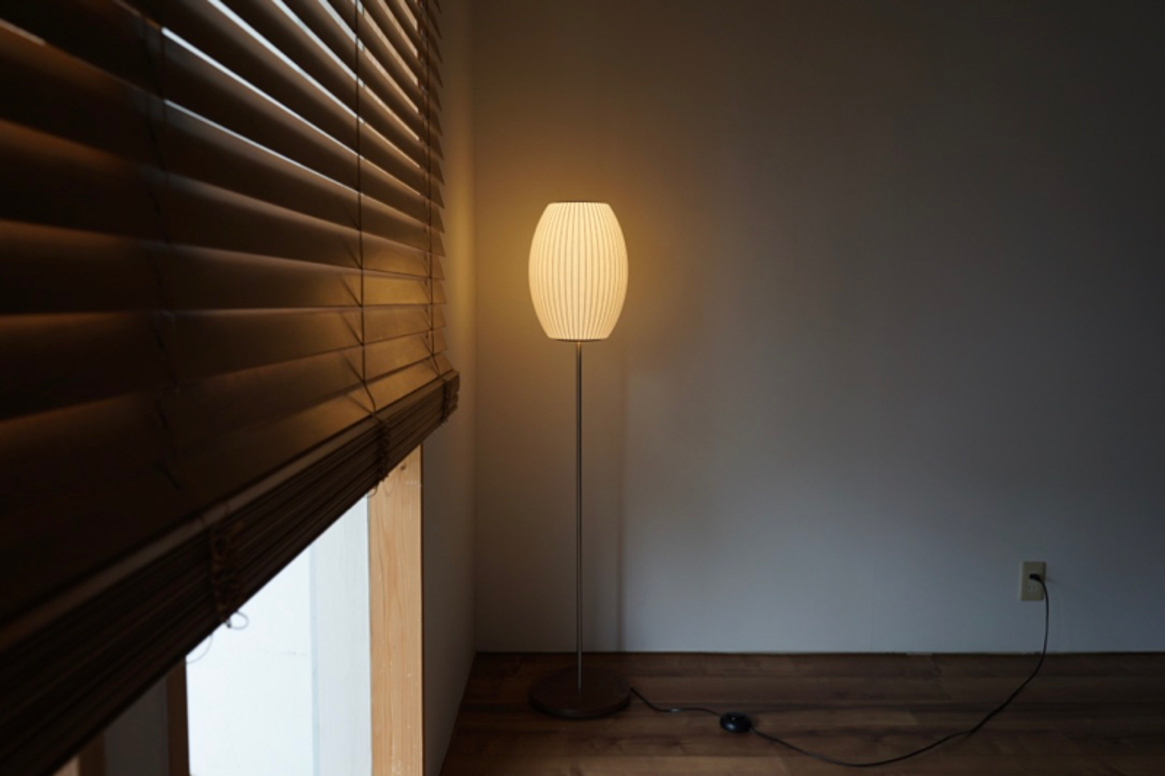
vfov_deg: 46.4
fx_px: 906
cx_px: 582
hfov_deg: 65.5
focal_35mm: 28
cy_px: 388
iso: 400
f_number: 6.3
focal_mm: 28
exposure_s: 1/50
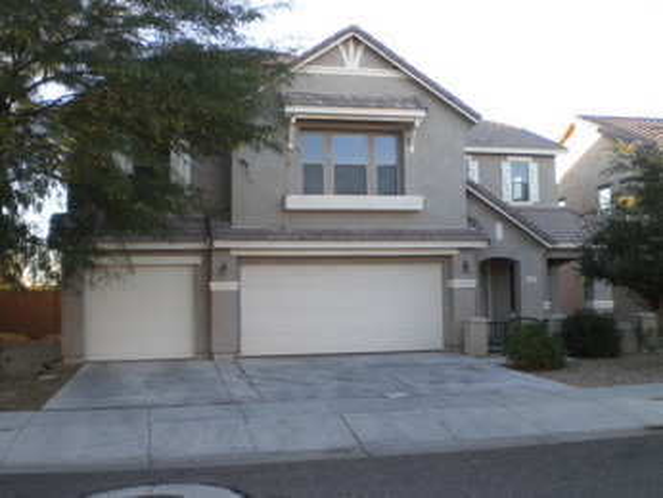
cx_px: 332
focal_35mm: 38
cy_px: 249
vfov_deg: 37.8
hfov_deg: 48.9
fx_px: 728
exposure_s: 1/80
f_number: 3.1
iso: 50
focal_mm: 6.3
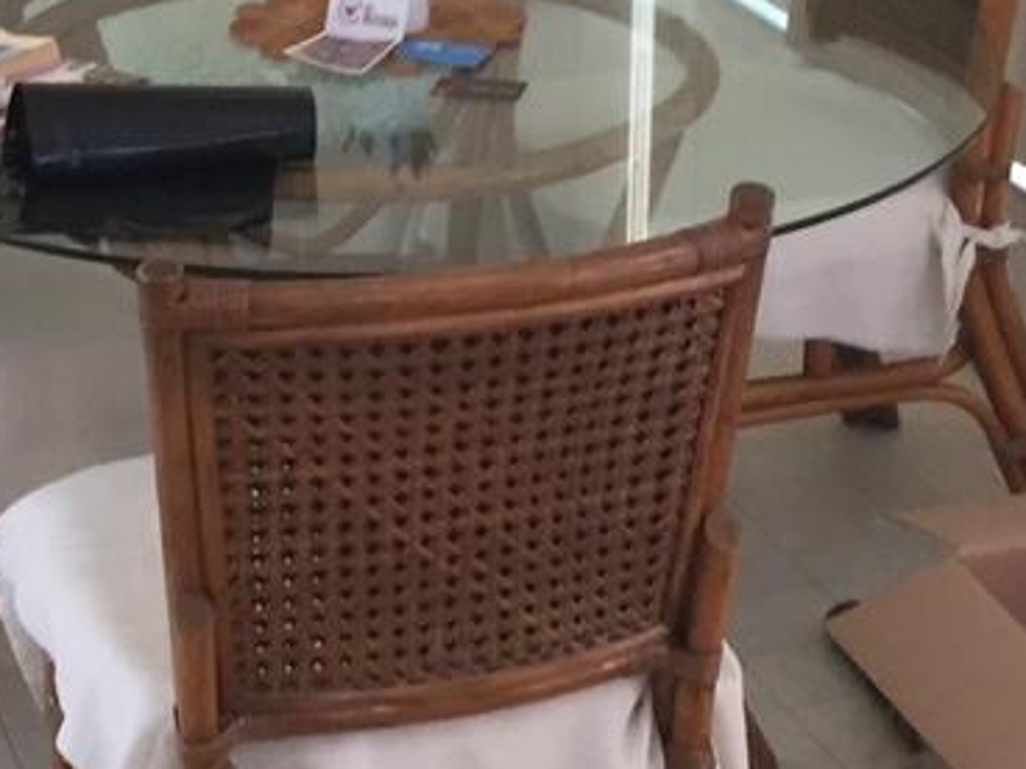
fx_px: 2994
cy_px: -25
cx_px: 251
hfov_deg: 19.3
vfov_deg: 14.4
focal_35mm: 101
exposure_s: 1/30
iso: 100
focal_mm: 4.15
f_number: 2.2
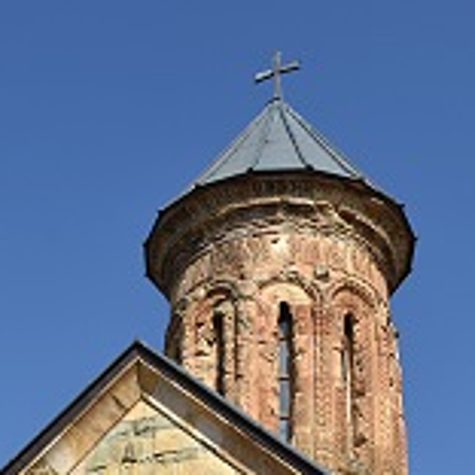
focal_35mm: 87
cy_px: 626
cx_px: 236
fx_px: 1351
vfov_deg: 18.5
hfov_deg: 19.9
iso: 110
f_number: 10
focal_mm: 24
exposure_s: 1/320
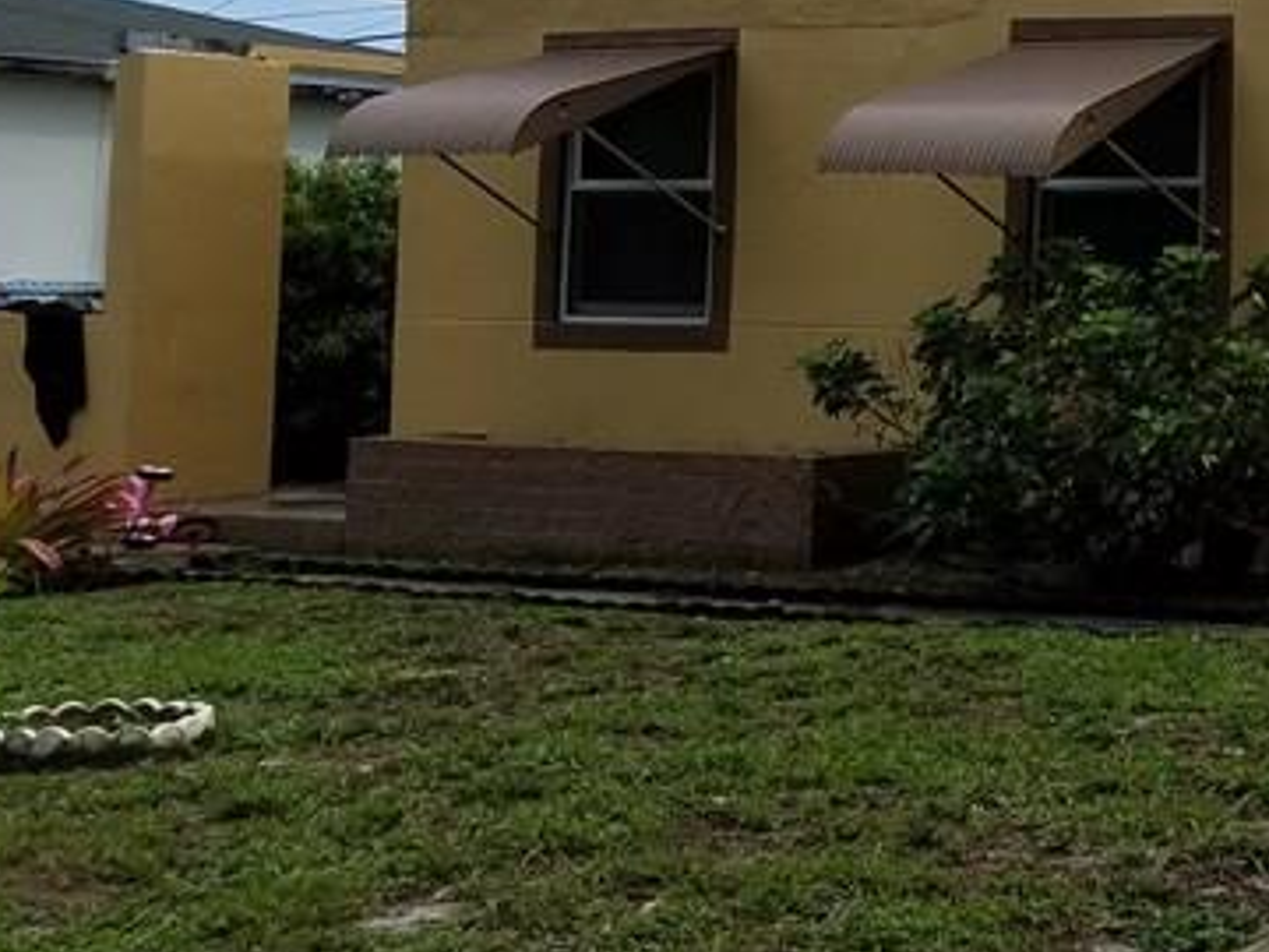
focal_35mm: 74
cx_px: 1755
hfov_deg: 22.7
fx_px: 2713
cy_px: 85
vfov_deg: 19.5
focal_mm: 4.2
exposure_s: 1/2376
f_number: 1.7
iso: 50
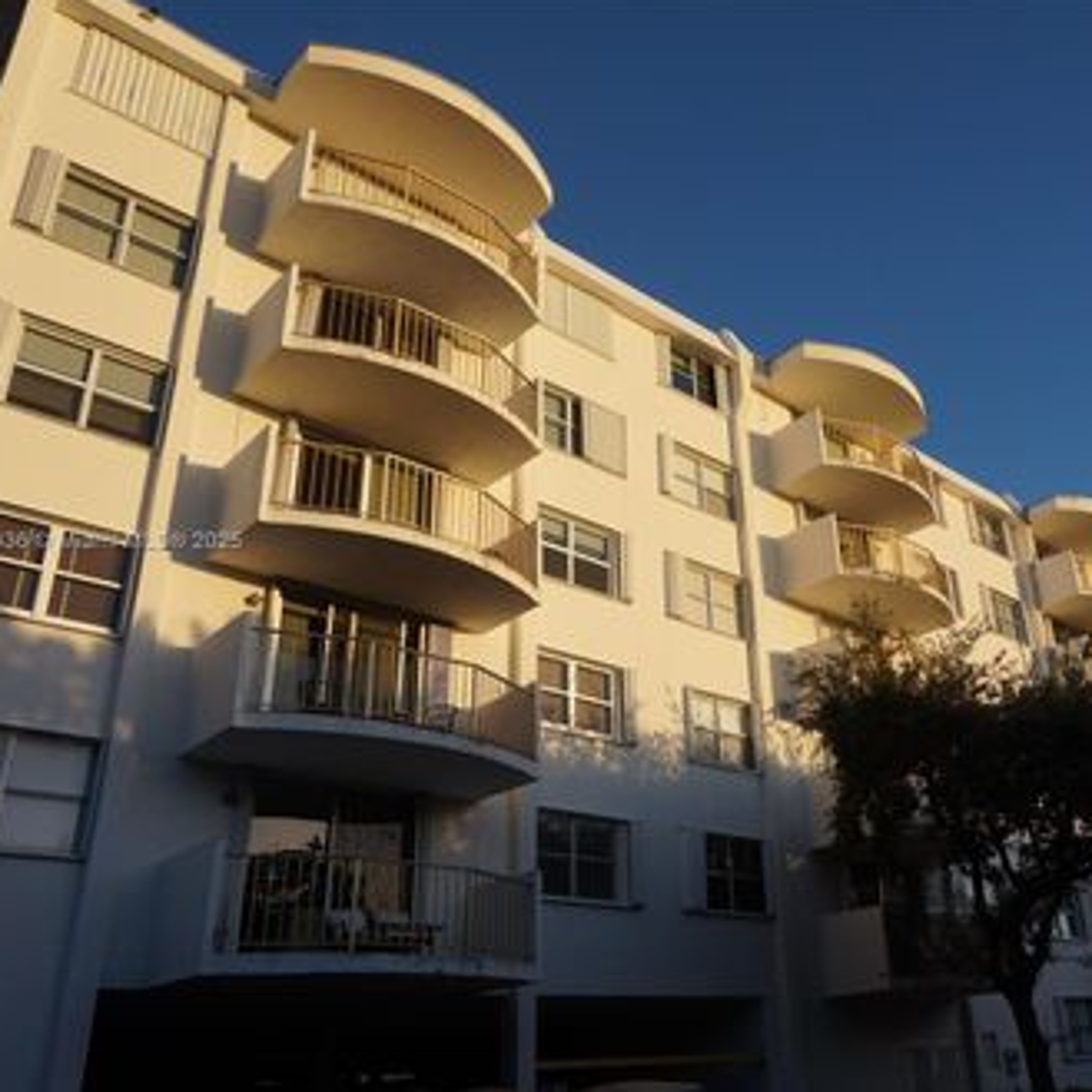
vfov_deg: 52.5
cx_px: 740
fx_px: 1106
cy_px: 543
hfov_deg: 51.4
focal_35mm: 31
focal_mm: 16
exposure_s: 1/250
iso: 100
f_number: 7.1
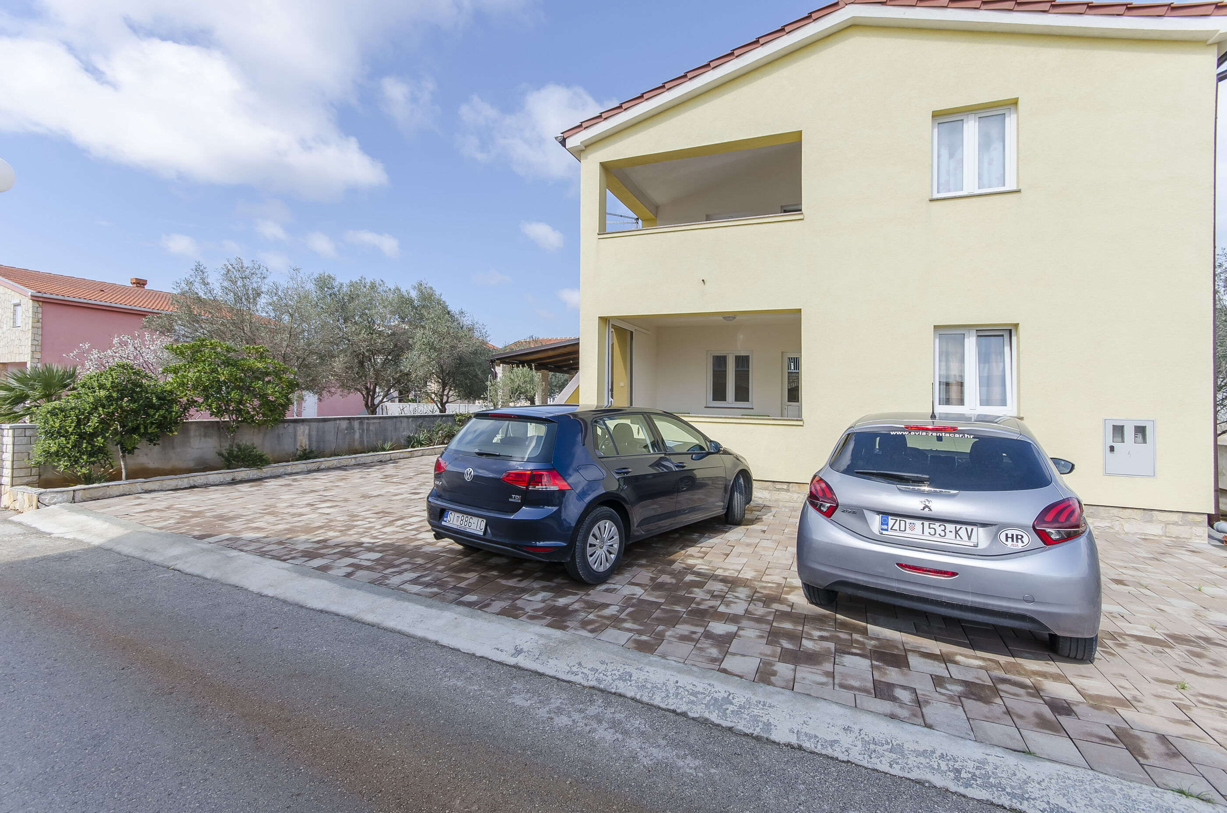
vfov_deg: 77.1
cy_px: 406
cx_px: 614
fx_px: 510
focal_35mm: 15
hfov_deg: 100.5
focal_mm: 10
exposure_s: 1/250
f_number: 8
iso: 110
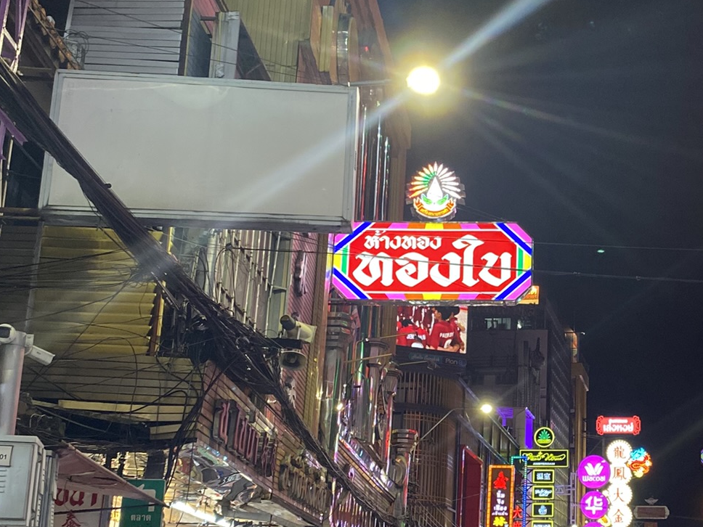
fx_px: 1117
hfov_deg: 34.0
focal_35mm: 55
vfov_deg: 26.4
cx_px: 548
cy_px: 345
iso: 200
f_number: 1.8
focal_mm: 4.25
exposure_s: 1/50
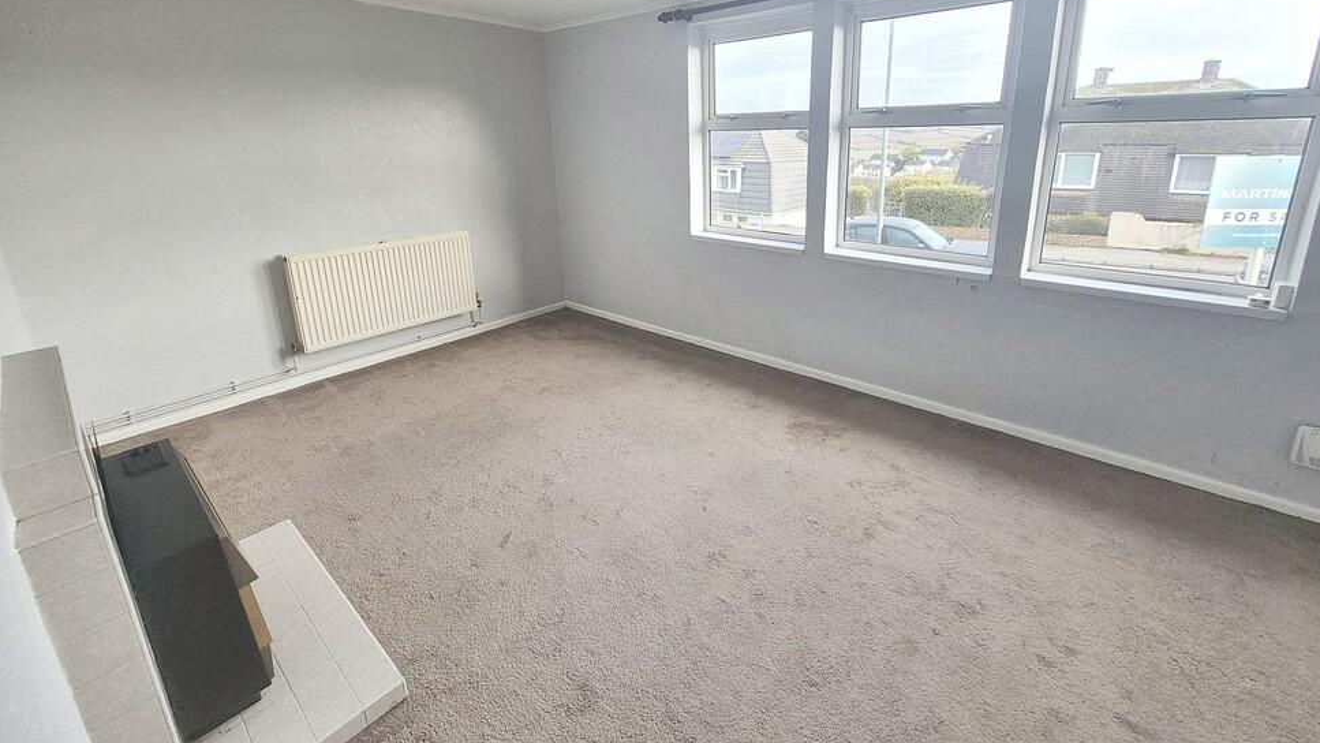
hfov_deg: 102.9
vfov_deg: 69.6
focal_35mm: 15
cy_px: 285
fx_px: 525
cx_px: 698
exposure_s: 1/122
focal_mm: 1.7
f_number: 2.2
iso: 50
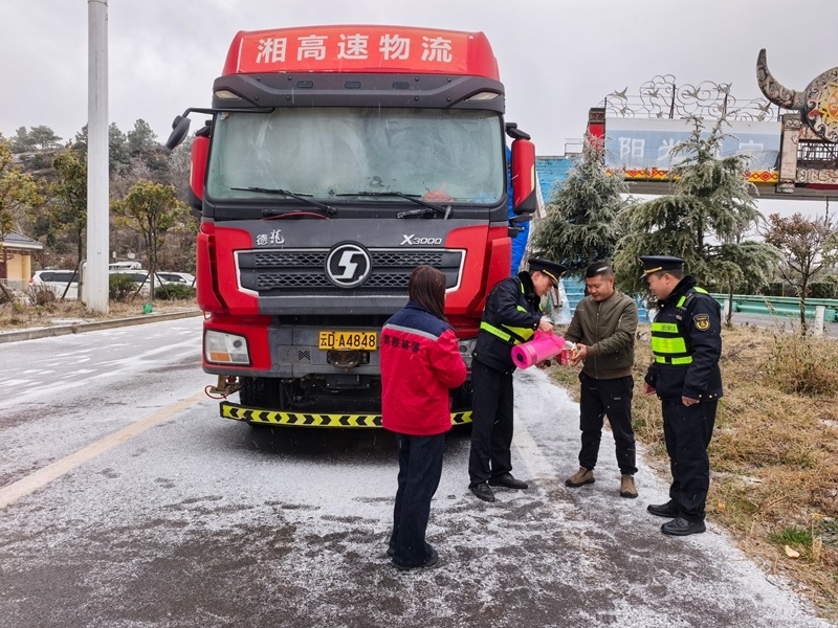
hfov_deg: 71.6
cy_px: 314
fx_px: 581
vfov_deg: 56.8
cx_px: 419
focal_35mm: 24
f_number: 4
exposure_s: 1/100
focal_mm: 6.98
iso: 64
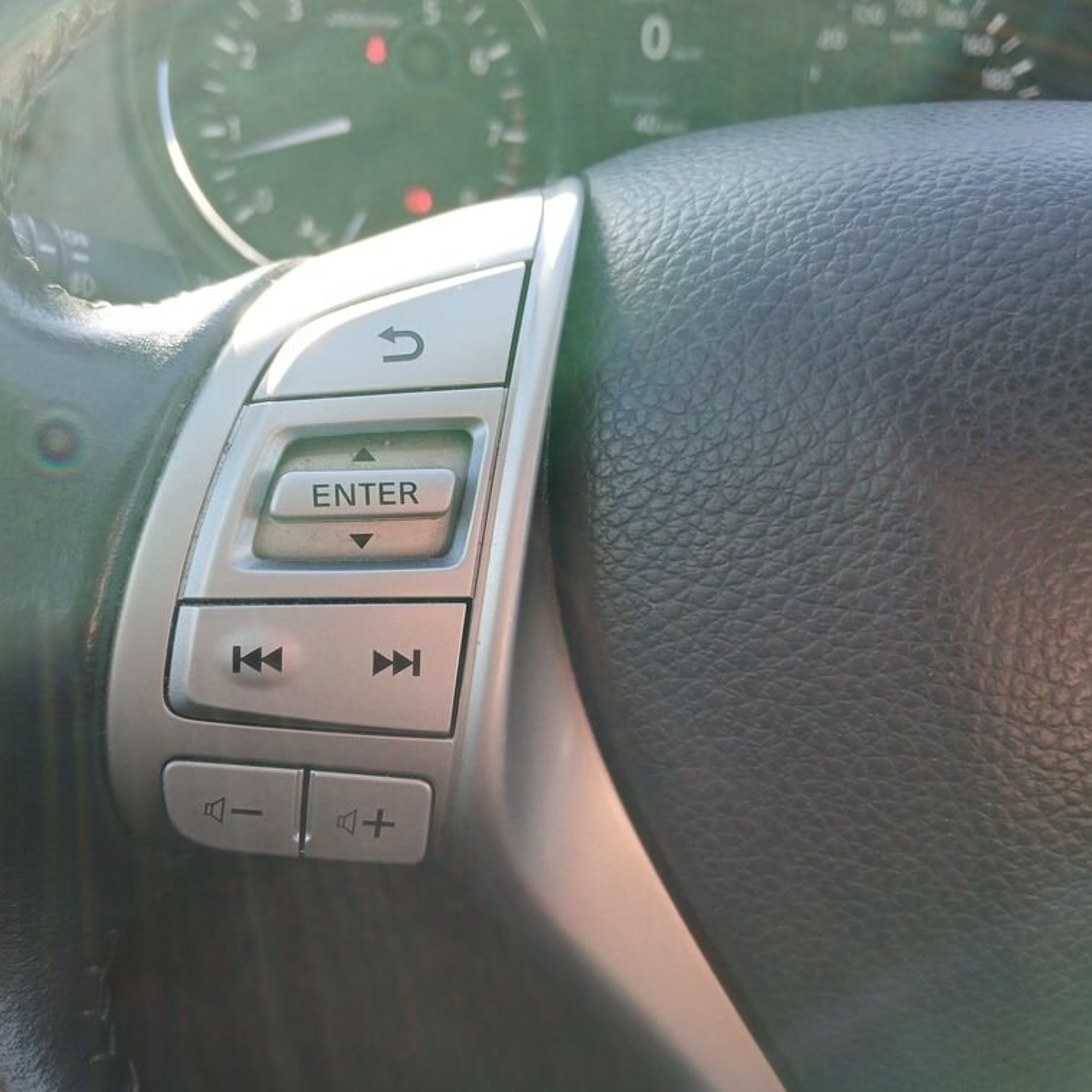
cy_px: 550
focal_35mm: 31
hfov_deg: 52.3
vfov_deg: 52.5
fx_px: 1106
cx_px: 462
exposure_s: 1/50
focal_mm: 3.98
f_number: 1.8
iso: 50
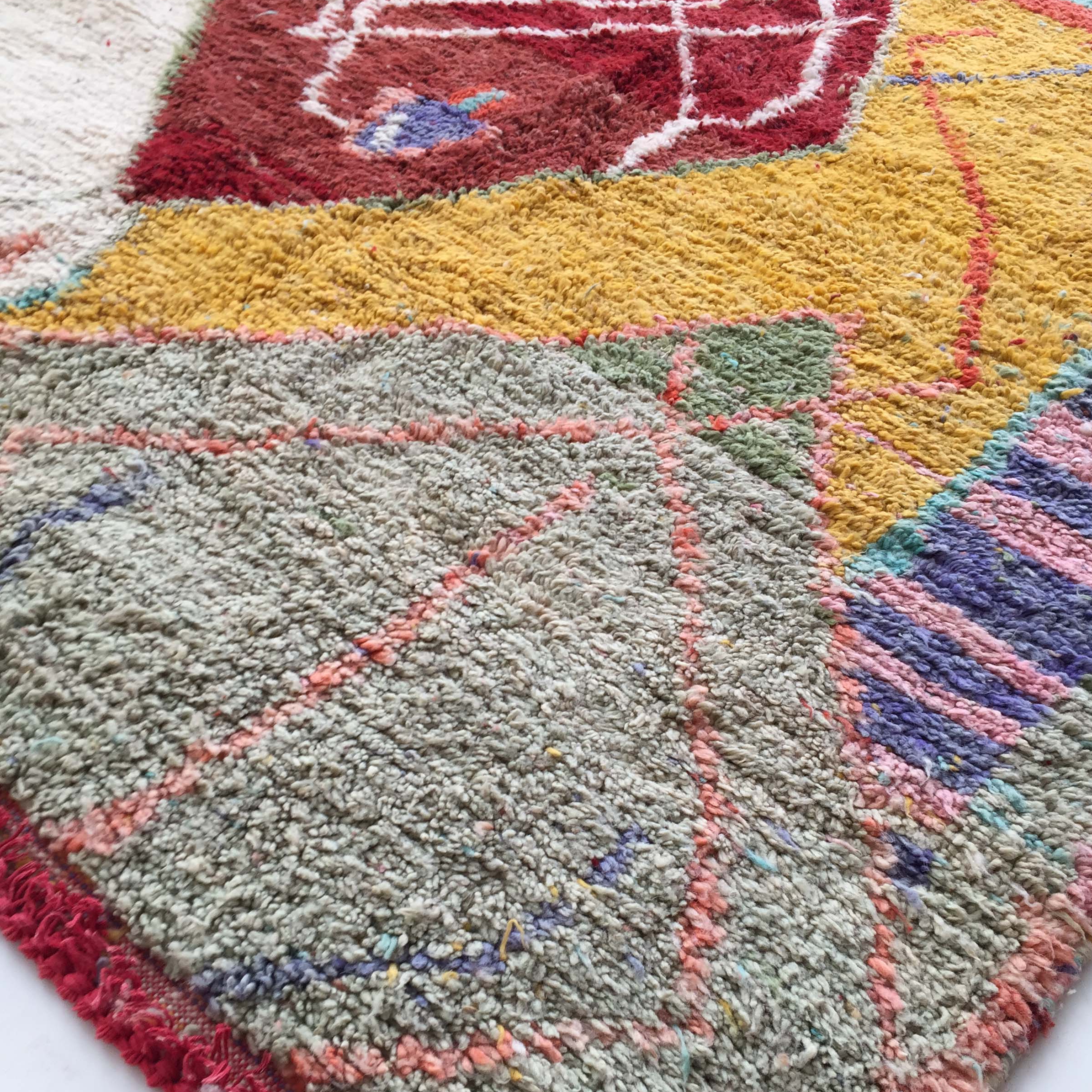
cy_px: 637
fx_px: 1249
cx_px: 558
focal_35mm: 35
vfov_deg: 47.0
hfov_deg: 47.2
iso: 32
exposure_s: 1/50
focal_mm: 4.15
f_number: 2.2
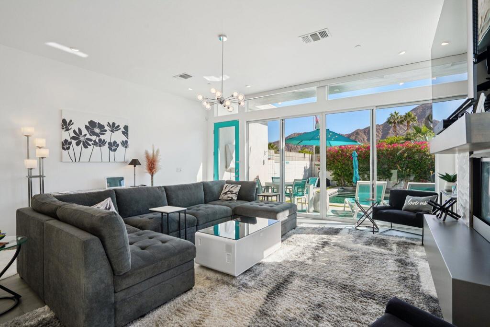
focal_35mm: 17
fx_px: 231
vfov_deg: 70.4
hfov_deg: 93.3
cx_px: 245
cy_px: 164
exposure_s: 1/80
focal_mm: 17
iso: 100
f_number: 8
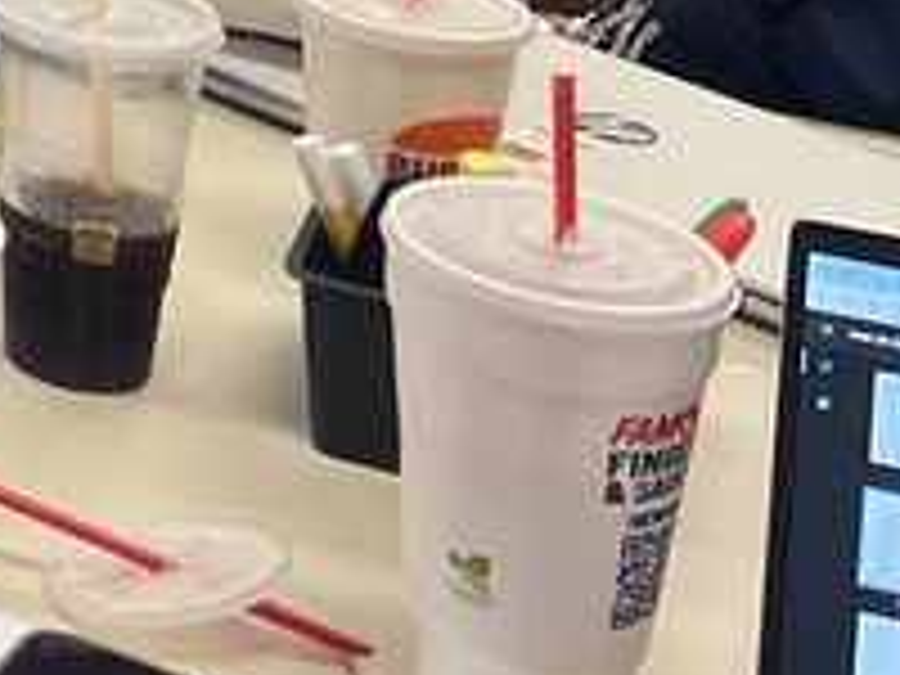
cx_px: -1184
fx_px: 3458
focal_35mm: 133
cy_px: -882
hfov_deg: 12.2
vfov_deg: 9.9
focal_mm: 5.7
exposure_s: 1/120
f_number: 1.5
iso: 125
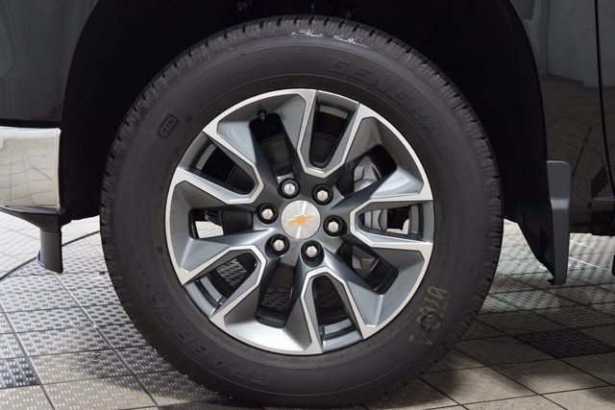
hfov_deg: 33.4
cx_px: 308
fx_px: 1025
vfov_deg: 22.6
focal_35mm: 60
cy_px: 205
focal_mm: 40
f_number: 6.3
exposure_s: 1/15
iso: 800
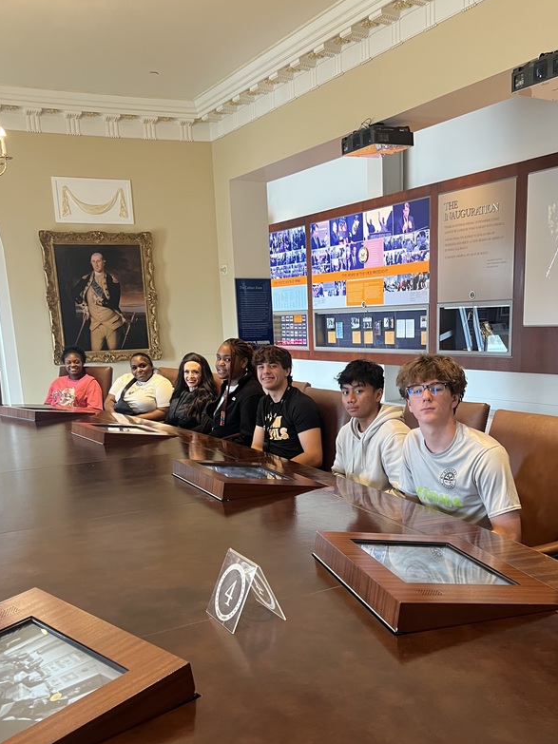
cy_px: 479
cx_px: 346
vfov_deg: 53.2
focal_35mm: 34
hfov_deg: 41.5
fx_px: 731
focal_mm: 5.7
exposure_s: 1/60
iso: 200
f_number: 1.5
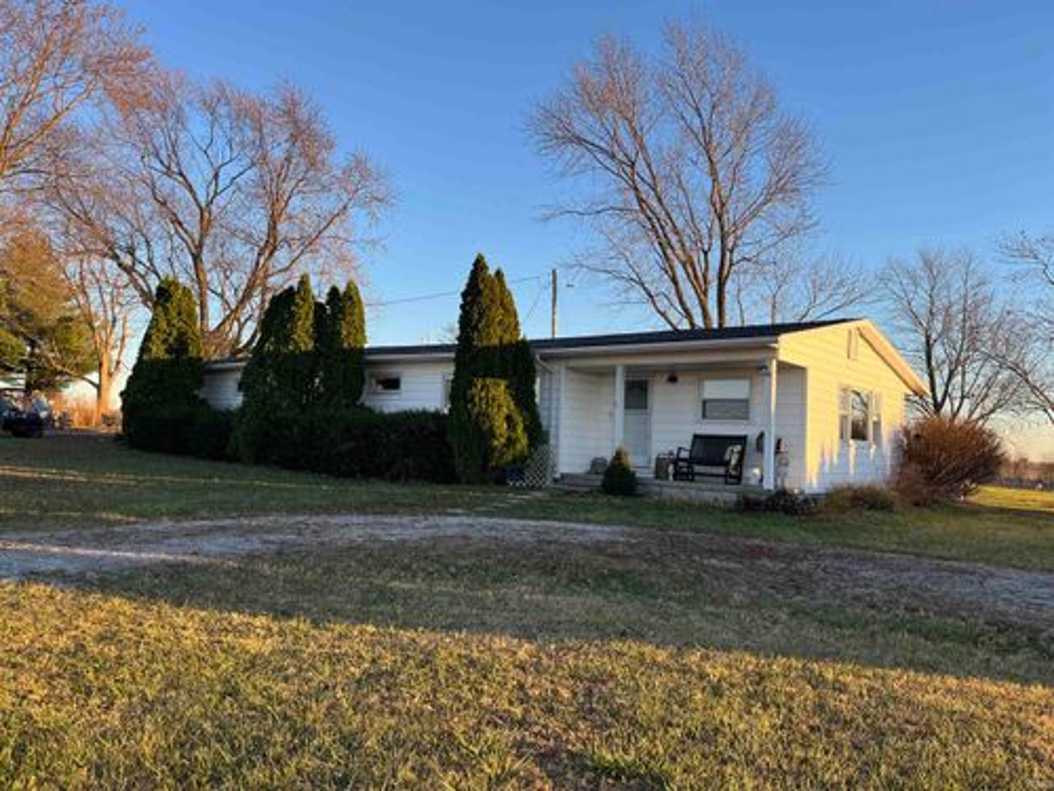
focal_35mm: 26
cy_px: 396
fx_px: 792
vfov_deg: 53.1
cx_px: 527
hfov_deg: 67.3
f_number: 1.6
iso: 50
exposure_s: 1/737
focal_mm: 5.1
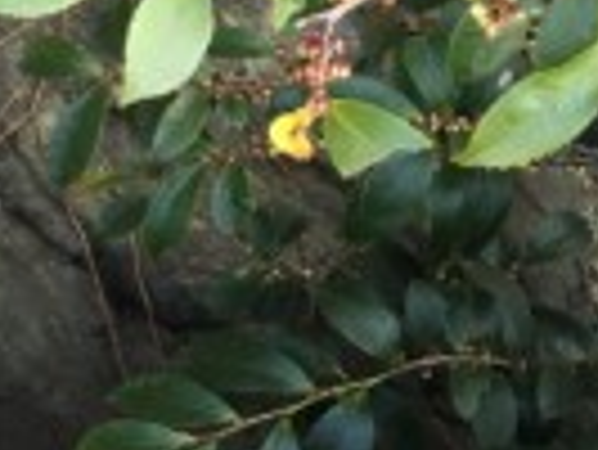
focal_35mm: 94
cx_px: -279
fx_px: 1625
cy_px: 322
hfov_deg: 18.6
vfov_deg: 15.7
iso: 25
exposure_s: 1/40
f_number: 2.2
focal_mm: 4.15
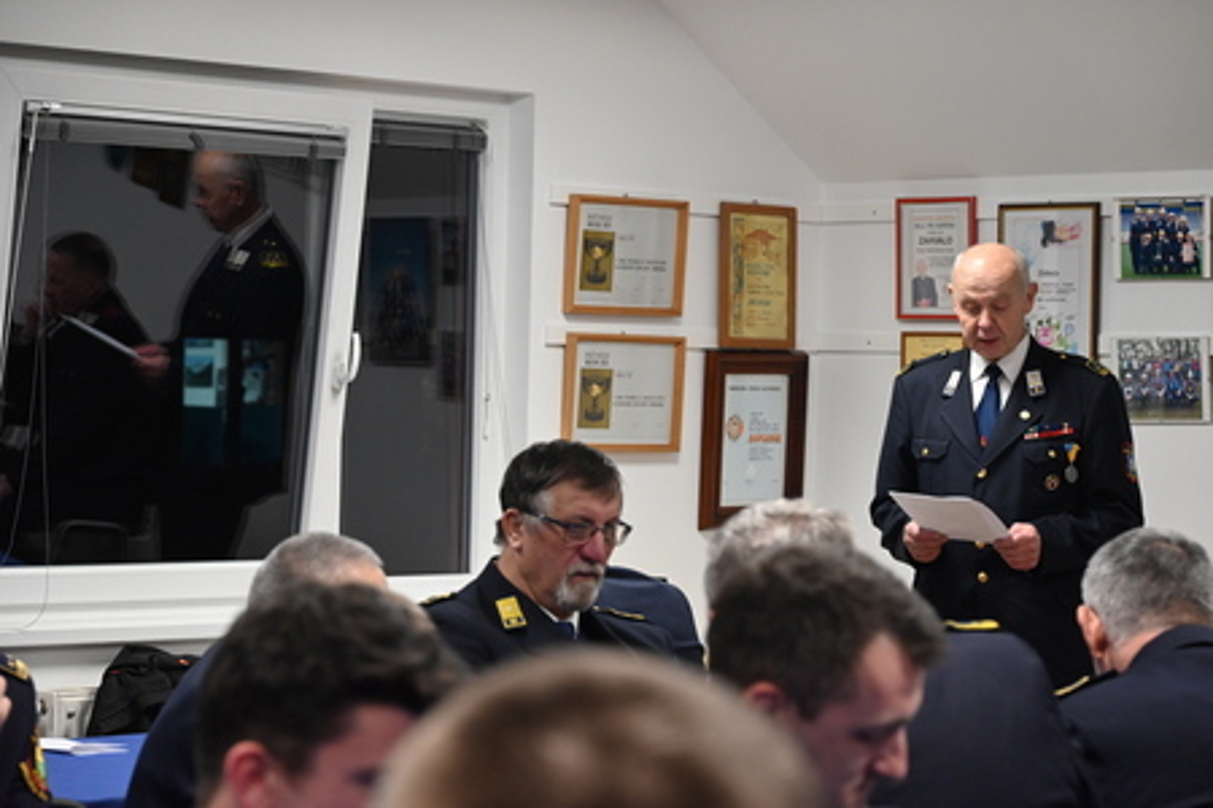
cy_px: 404
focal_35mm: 100
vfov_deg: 13.7
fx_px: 3369
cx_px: 606
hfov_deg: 20.4
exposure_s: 1/125
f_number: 6.3
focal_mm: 100
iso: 2800
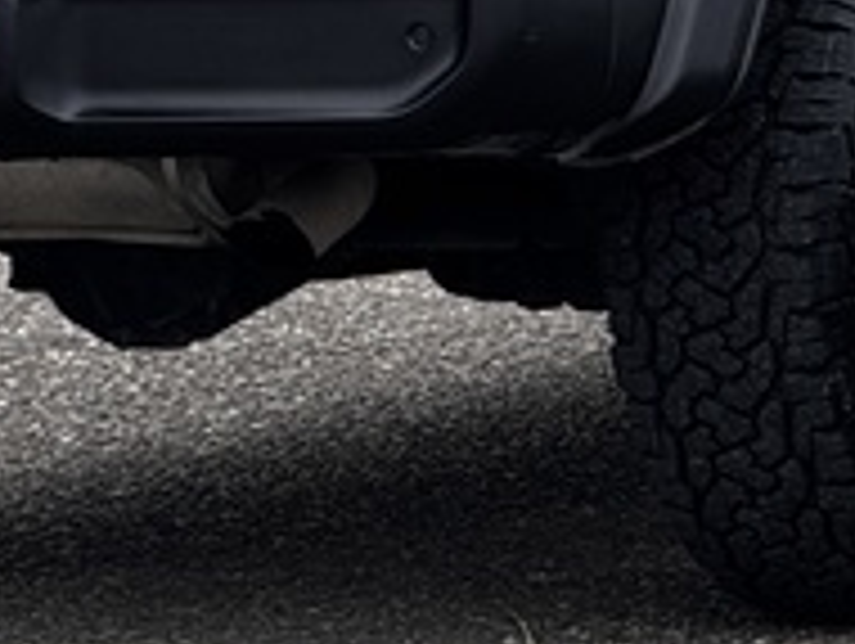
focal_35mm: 504
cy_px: -531
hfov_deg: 3.9
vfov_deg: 2.9
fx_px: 12464
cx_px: 729
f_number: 2.8
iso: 50
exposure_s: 1/103
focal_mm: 15.66
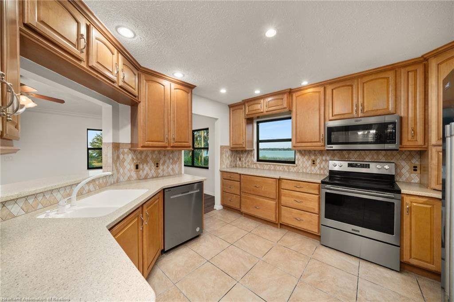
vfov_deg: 90.0
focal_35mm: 12
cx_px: 227
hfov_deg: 112.6
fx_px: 151
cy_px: 151
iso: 400
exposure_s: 1/4
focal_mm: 12
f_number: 11
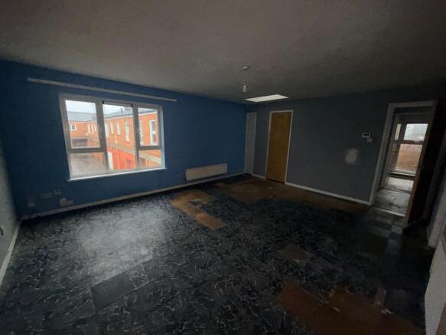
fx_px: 180
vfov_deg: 85.7
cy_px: 168
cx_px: 223
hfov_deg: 102.1
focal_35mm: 14
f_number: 2.2
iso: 250
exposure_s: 1/40
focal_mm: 2.22
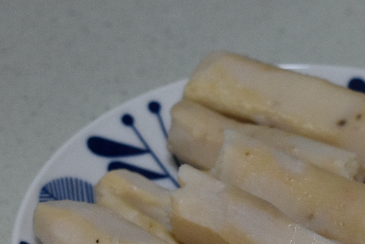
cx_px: 286
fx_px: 1500
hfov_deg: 13.8
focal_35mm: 148
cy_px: 219
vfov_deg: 9.2
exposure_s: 1/80
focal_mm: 48
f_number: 6.3
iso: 1600
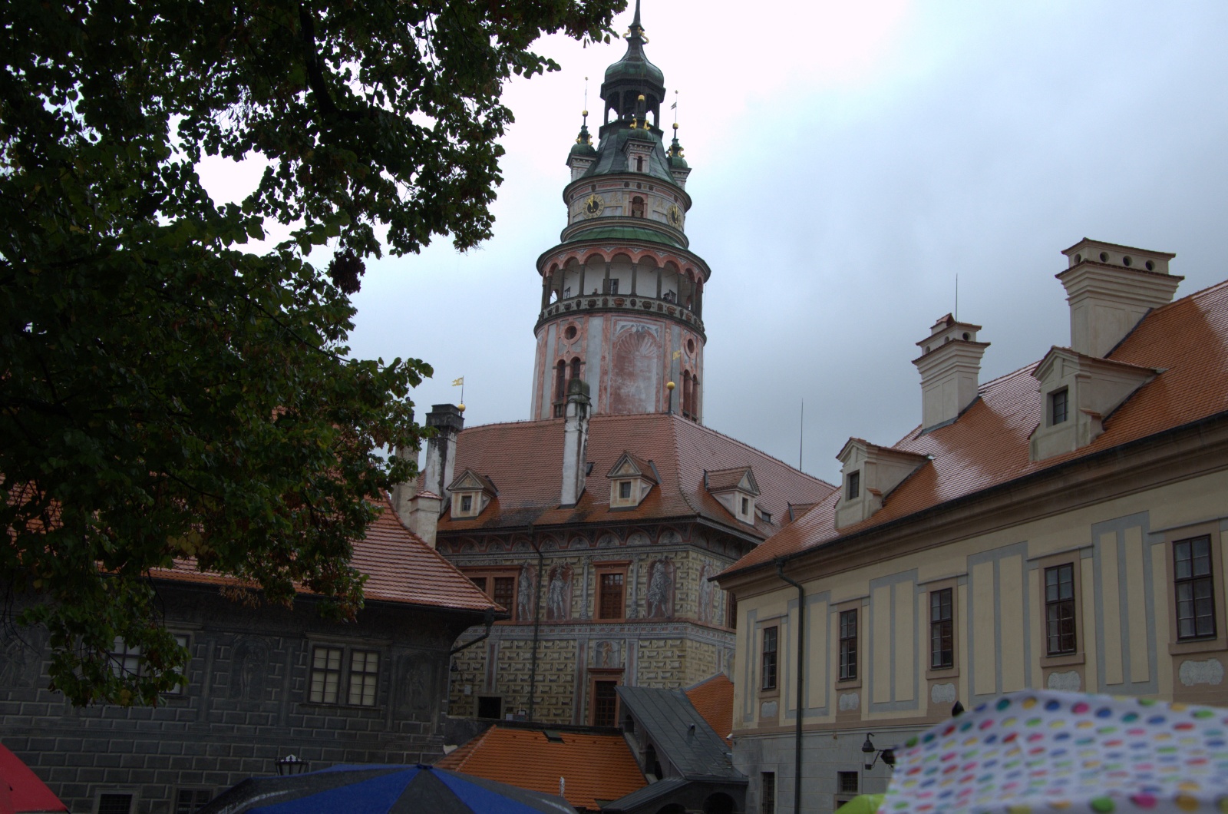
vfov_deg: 32.9
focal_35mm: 40
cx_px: 614
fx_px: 1379
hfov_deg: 48.0
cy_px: 407
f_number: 7.1
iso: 800
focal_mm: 27
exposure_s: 1/200
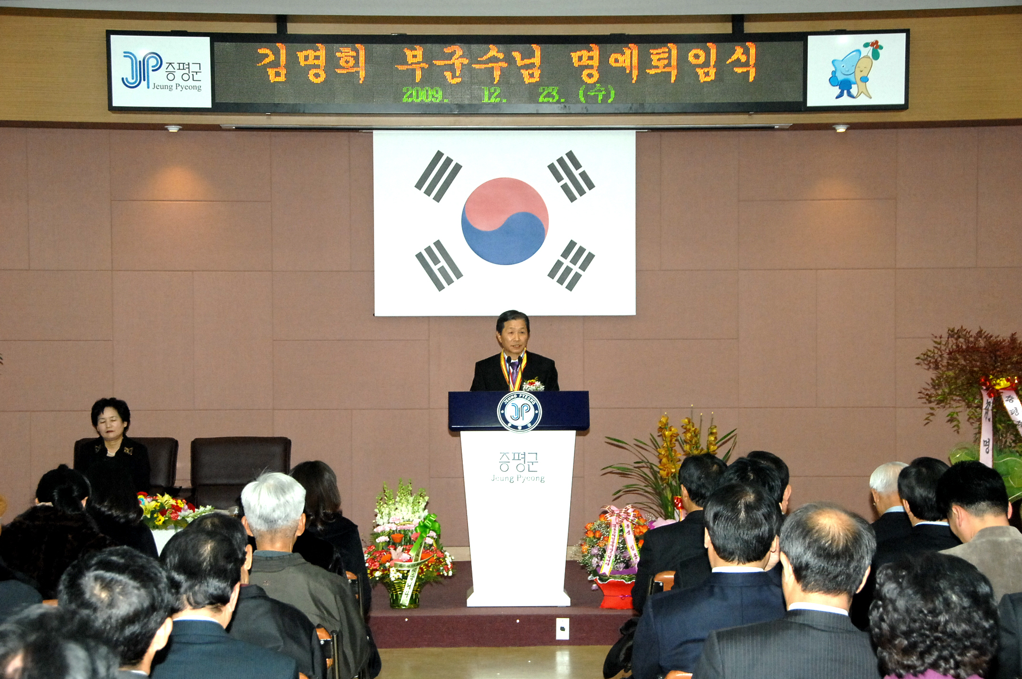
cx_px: 511
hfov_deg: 28.1
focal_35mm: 72
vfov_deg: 18.9
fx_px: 2041
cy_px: 340
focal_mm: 48
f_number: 6.7
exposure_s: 1/60
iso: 800
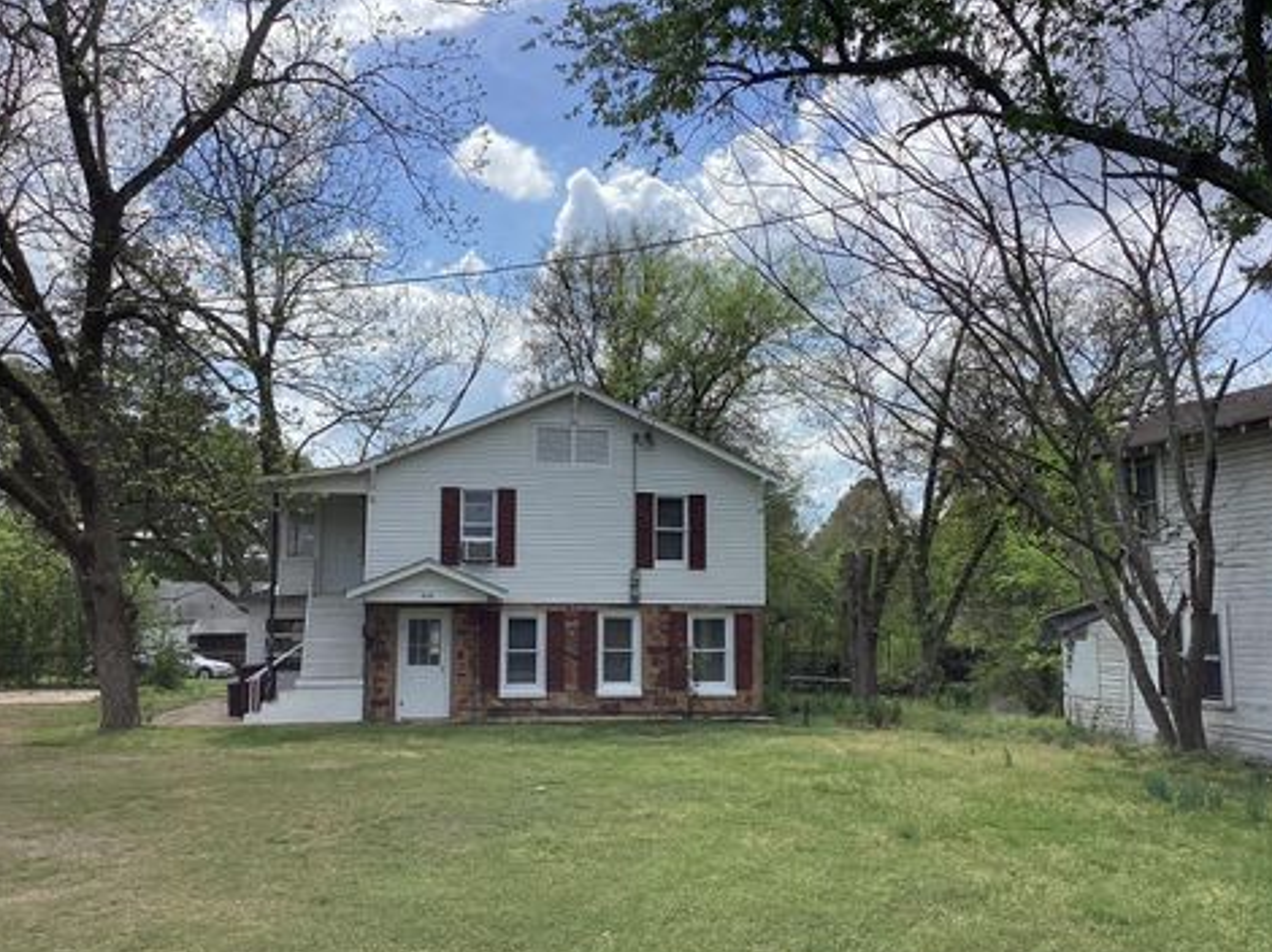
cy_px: 499
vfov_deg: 42.9
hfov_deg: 55.4
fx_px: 1212
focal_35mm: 33
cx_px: 644
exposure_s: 1/1942
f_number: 2.4
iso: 25
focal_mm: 3.3
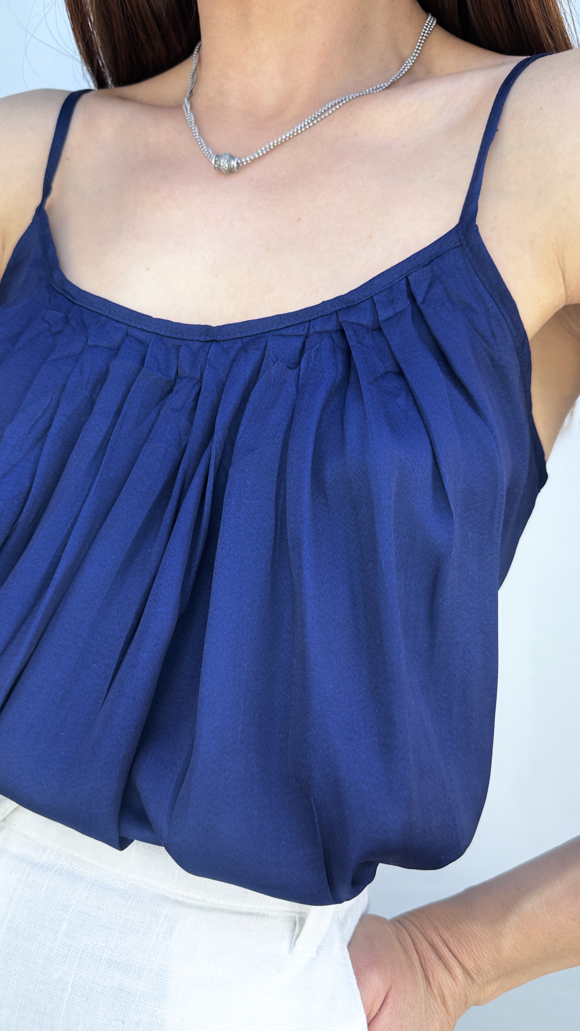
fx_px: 738
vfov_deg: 69.9
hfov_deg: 42.8
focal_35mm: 27
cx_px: 252
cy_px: 510
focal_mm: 6.86
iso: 80
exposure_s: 1/231
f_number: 1.78
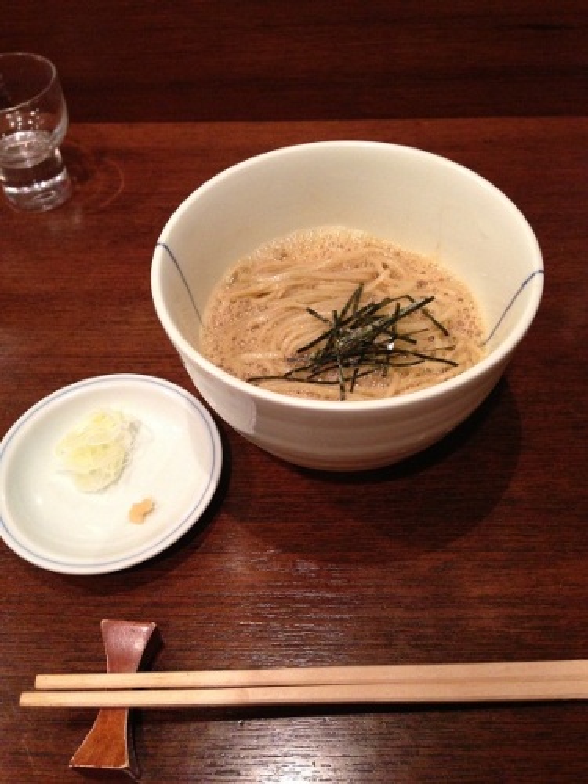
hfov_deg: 42.9
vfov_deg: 55.4
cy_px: 392
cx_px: 294
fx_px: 747
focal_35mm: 33
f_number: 2.4
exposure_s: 1/20
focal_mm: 4.13
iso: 320
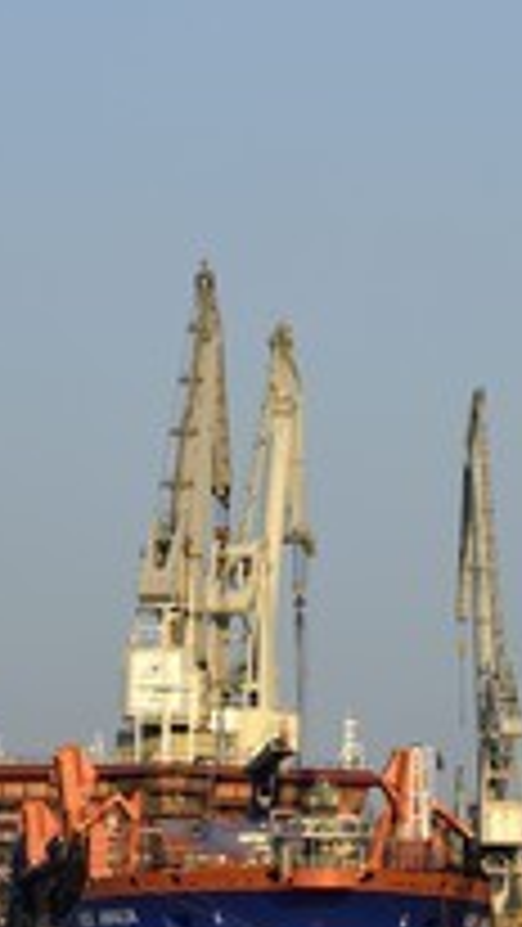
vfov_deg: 7.0
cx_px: 266
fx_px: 7622
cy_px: 576
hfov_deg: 3.9
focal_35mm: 310
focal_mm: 145
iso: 200
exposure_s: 1/640
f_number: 7.1
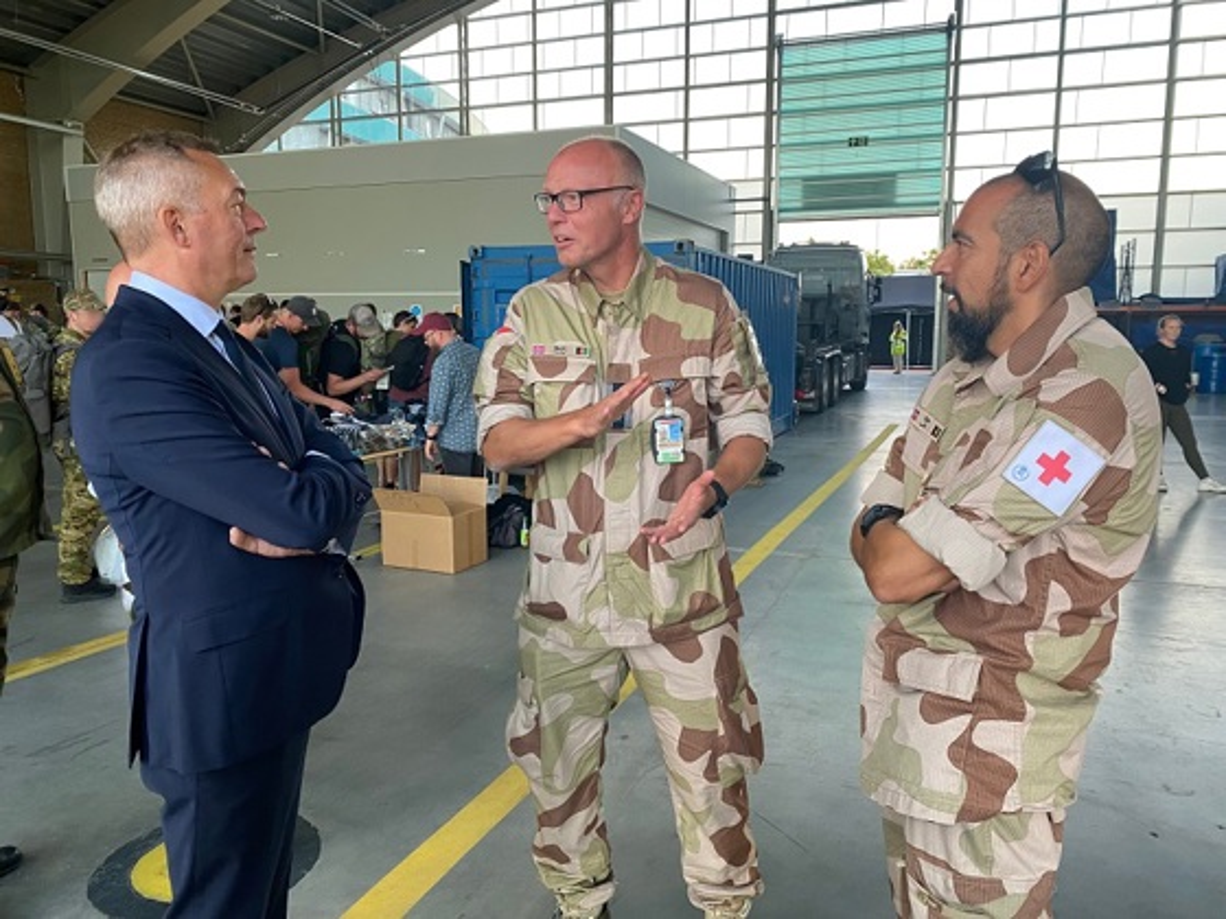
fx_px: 921
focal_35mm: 26
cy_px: 460
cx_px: 613
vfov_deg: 53.1
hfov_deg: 67.3
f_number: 1.8
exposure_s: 1/96
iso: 125
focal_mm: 4.25
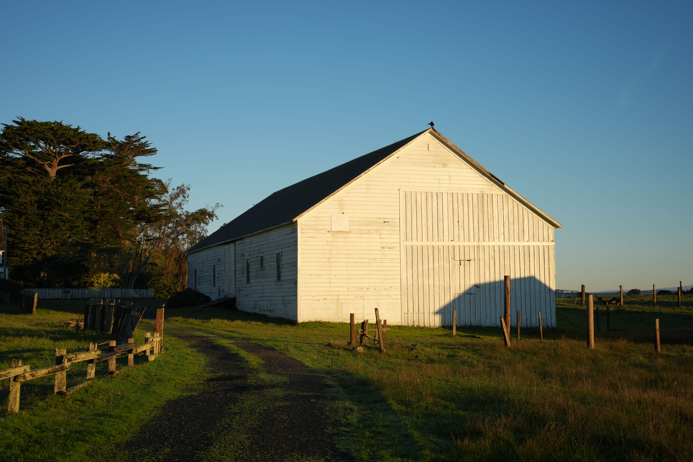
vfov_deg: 25.1
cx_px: 346
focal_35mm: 54
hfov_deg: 36.9
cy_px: 231
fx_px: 1039
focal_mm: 54
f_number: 5
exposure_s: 1/400
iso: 100
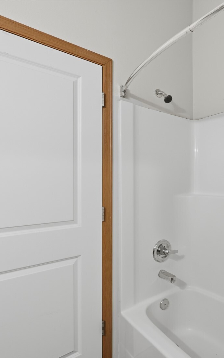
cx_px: 180
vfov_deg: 79.6
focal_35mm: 22
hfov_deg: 51.6
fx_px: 215
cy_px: 183
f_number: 8
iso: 200
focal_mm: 14
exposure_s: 1/160
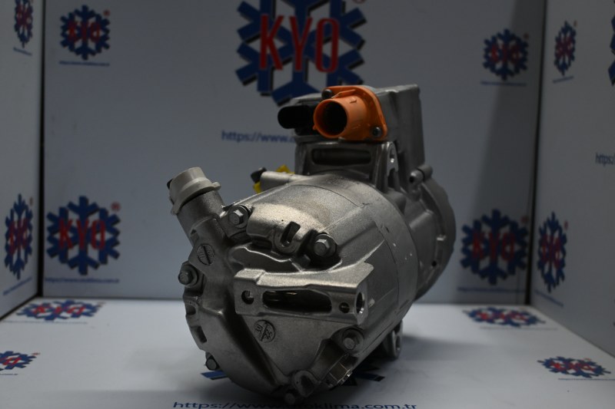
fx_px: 679
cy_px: 204
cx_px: 308
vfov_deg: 33.6
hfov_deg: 48.7
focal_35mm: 40
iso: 500
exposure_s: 1/125
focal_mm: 26.5
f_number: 4.5
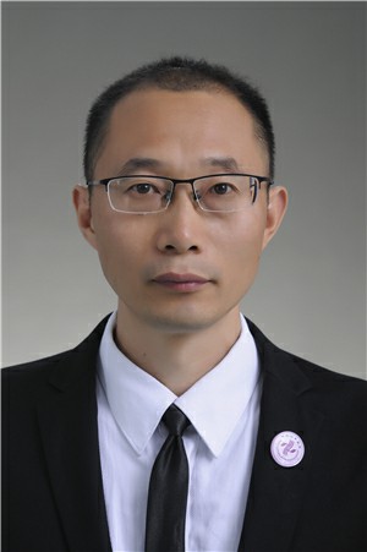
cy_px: 276
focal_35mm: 128
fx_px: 1953
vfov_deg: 16.1
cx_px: 184
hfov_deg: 10.7
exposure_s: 1/125
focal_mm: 85
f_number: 5.6
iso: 160
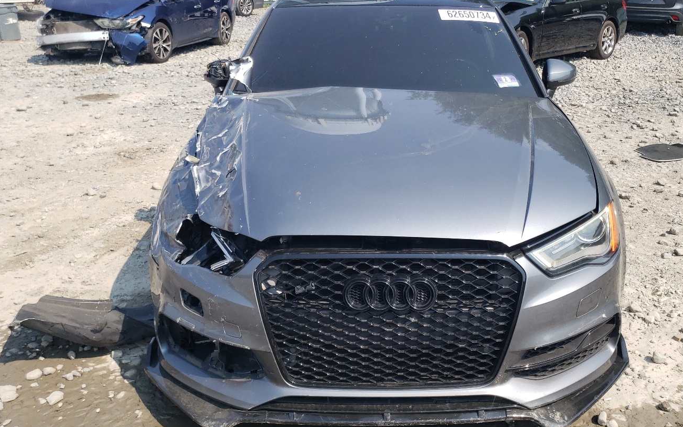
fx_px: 633
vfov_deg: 37.3
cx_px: 386
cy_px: 193
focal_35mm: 34
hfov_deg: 56.5
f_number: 1.5
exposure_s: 1/1667
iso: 50
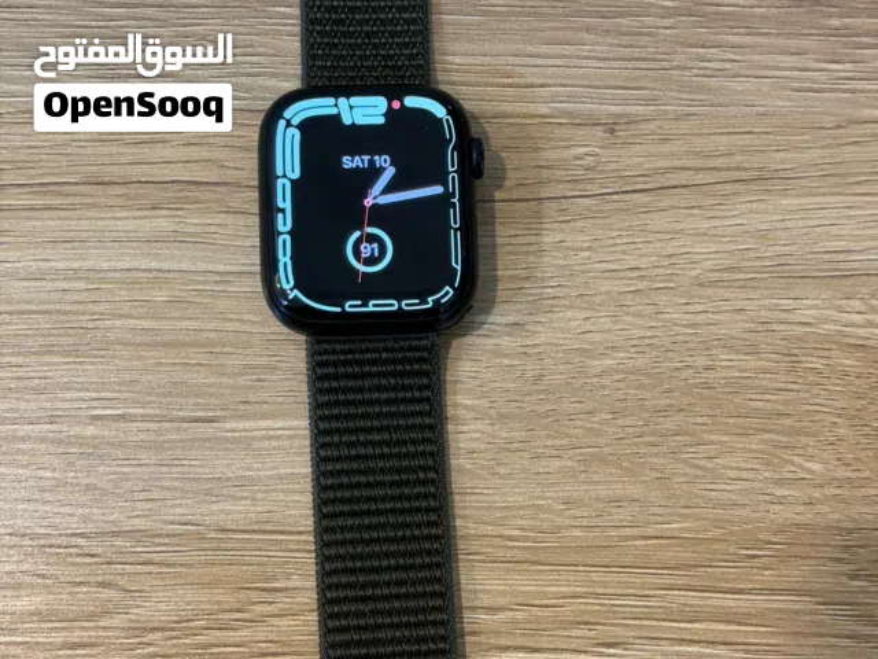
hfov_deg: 39.7
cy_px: 330
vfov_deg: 30.3
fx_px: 1217
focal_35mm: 48
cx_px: 439
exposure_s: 1/33
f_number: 1.78
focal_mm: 6.76
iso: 200
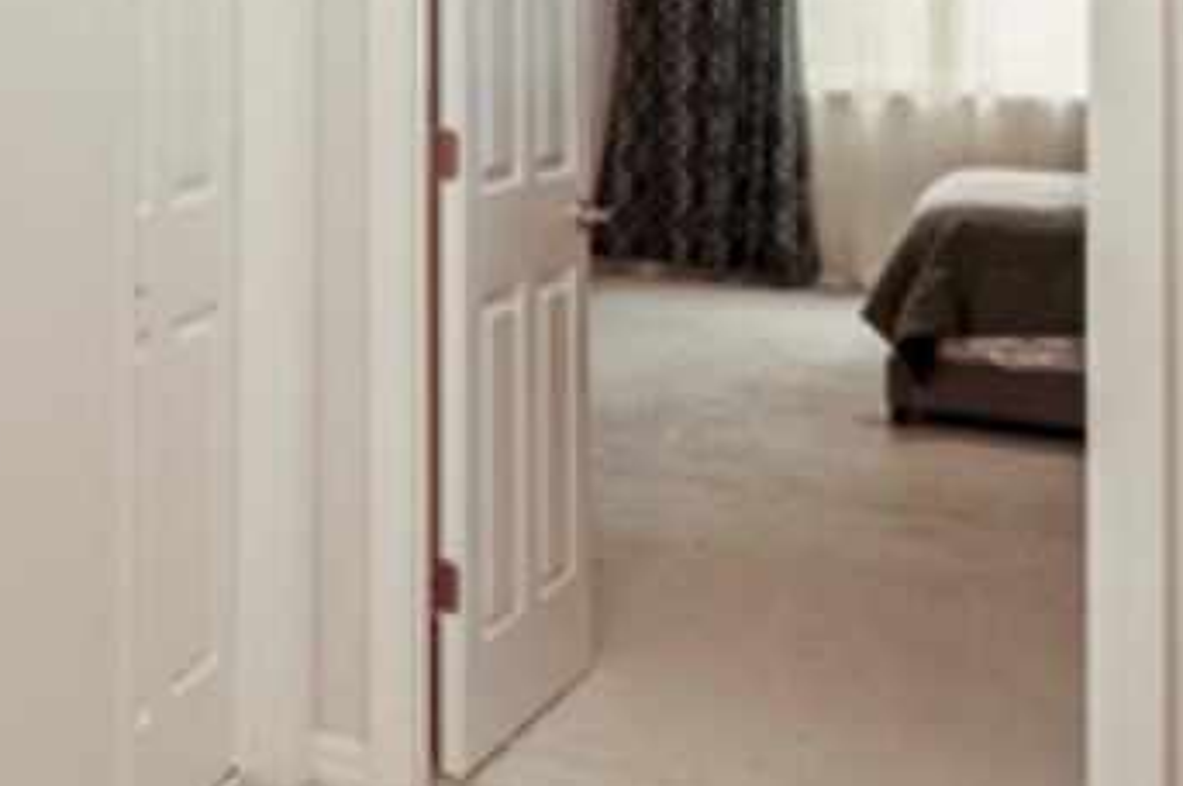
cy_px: 14
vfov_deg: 23.2
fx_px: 1838
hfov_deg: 23.9
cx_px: -776
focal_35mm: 56
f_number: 8
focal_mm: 10
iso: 200
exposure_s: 1/2
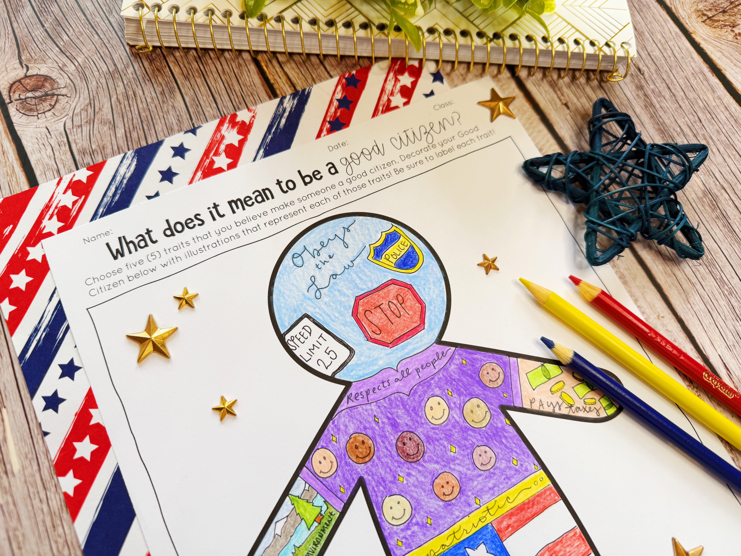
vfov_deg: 56.8
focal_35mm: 24
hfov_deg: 71.6
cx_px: 370
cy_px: 278
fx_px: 514
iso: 80
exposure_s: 1/121
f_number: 1.78
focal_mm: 6.76
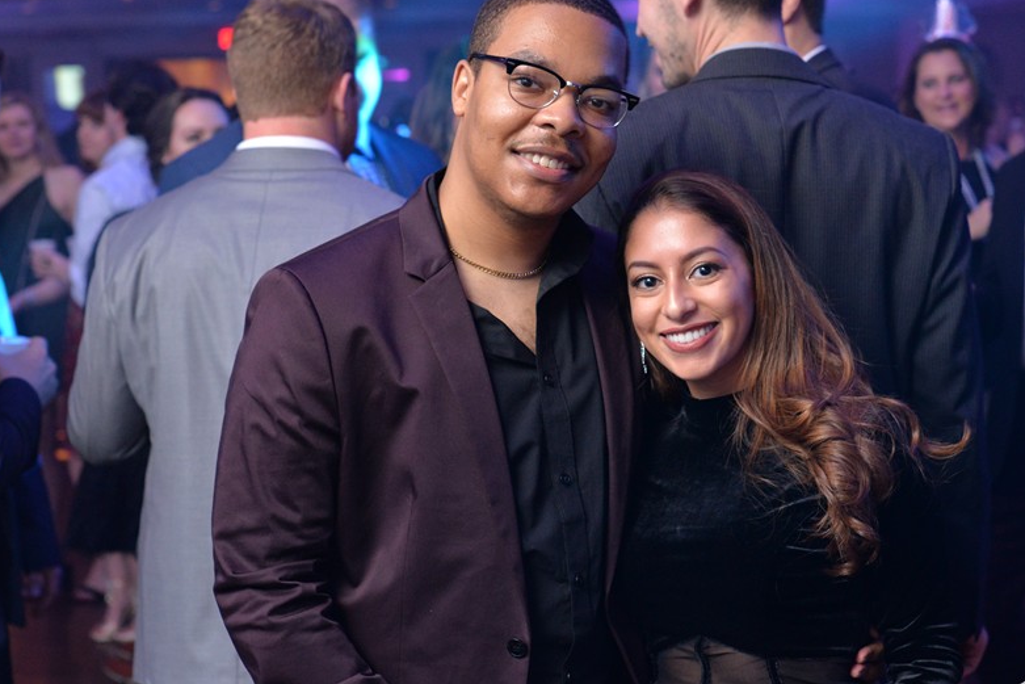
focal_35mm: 64
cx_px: 580
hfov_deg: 31.4
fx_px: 1822
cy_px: 304
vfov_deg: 21.2
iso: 2000
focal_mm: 50
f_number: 4.5
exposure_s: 1/80
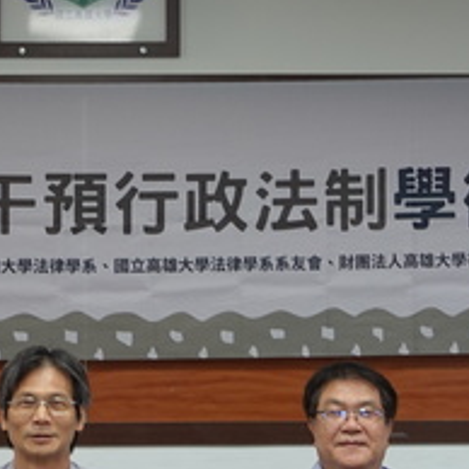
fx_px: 1502
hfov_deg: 17.6
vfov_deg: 17.7
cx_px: 75
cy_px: 221
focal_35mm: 98
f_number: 2.8
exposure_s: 1/40
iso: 250
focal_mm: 12.39
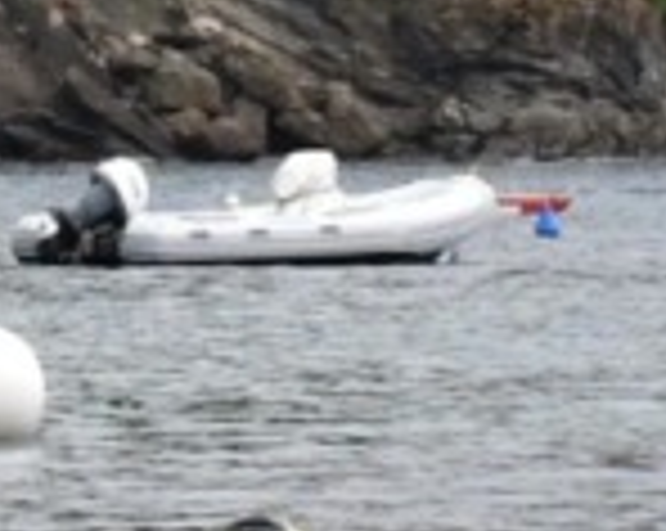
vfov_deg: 3.7
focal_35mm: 422
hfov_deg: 4.6
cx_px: 238
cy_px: 227
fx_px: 8307
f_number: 14
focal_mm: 35
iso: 2500
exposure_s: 1/1250
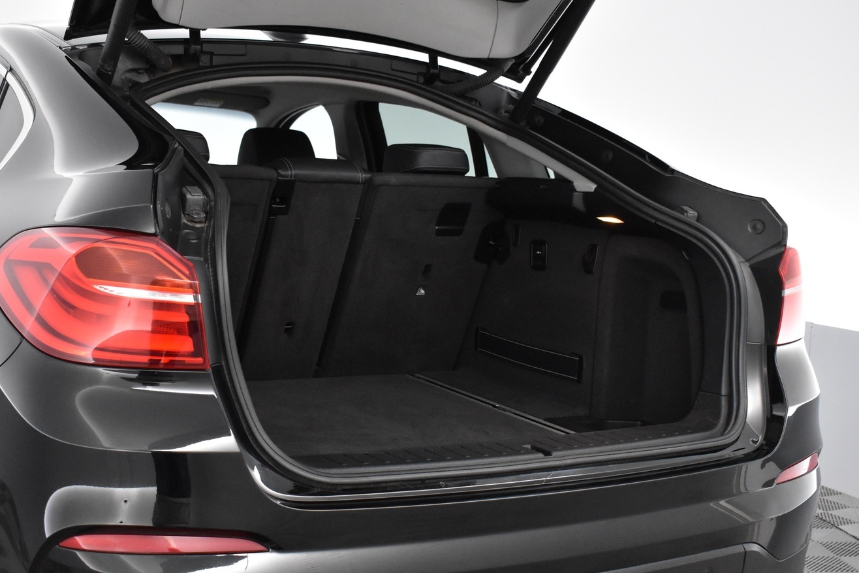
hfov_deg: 41.0
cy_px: 333
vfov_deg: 28.0
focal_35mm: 48
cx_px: 355
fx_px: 1145
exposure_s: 1/100
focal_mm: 26
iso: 3200
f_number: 5
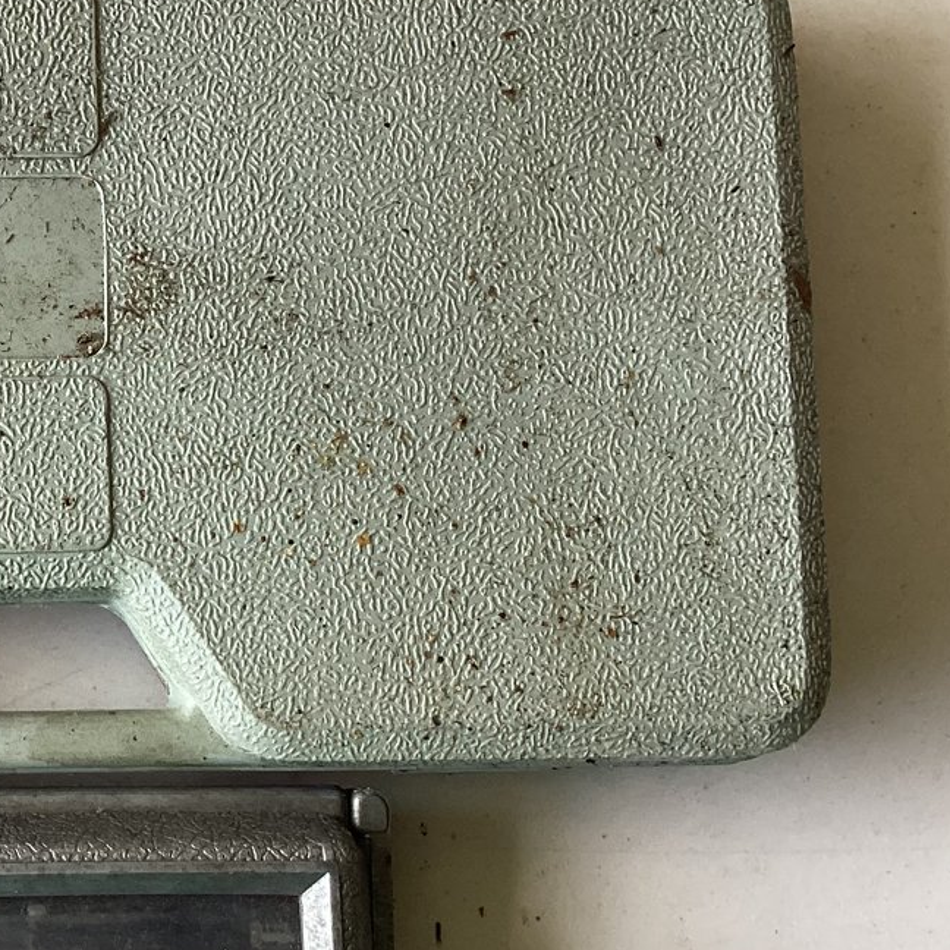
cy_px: 577
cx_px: -58
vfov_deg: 26.8
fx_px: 1987
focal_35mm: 64
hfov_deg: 25.2
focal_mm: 3.3
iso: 64
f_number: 2.4
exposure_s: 1/120
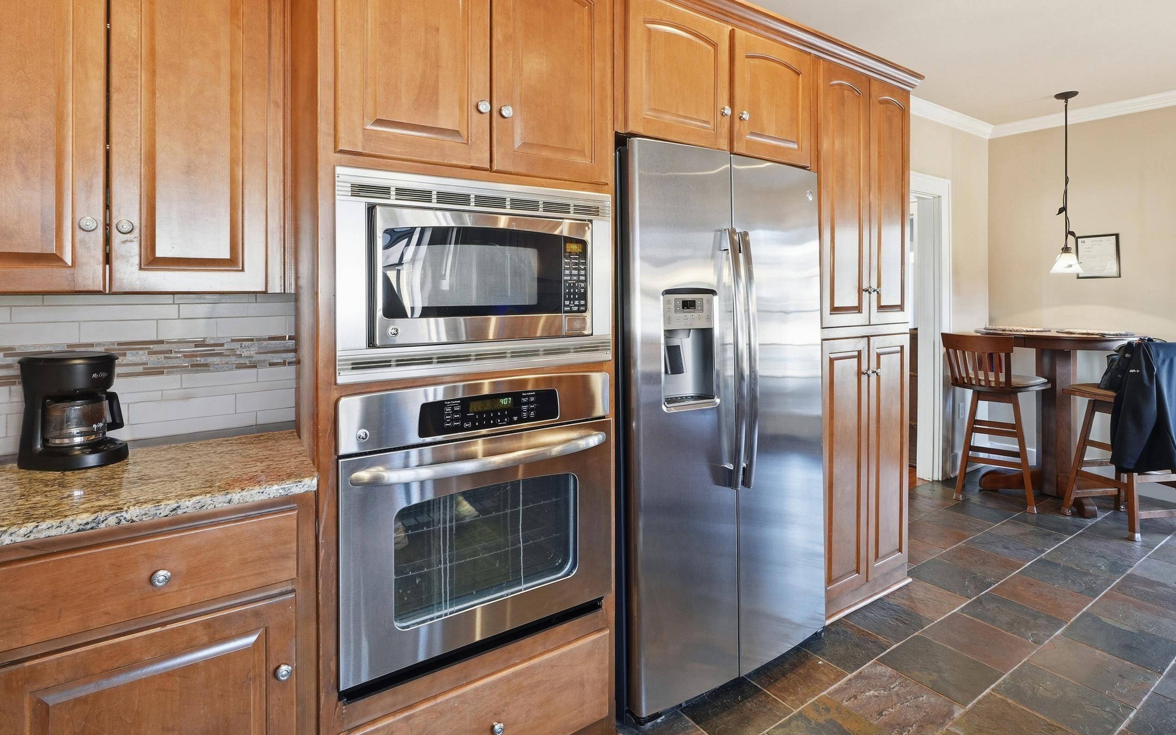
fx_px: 577
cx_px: 591
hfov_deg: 91.1
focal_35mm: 18
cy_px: 289
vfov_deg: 64.3
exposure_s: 1/20
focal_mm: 10
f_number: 9
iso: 250
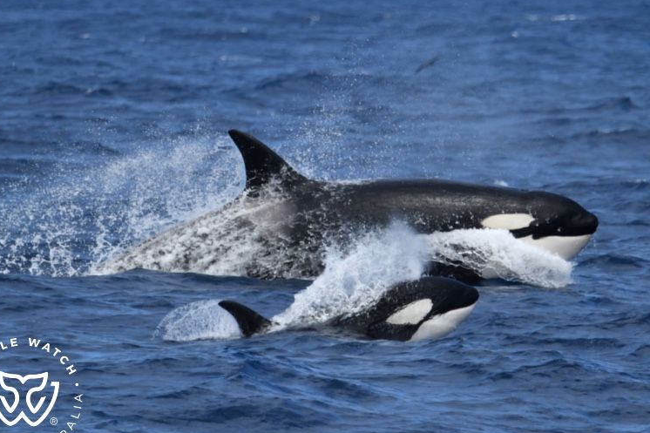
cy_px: 228
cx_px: 308
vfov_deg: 2.6
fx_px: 9675
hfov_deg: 3.8
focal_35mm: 536
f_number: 6.3
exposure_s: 1/8000
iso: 1100
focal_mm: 500
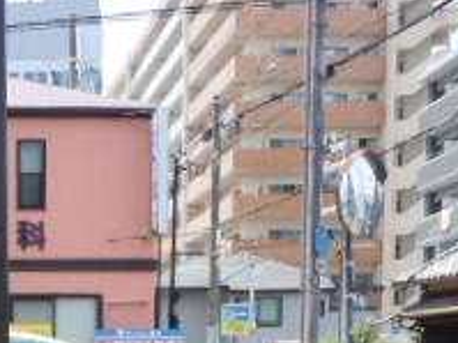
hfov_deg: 20.4
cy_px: 497
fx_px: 1190
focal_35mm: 90
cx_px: -90
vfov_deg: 15.3
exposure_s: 1/250
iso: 100
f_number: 3.7
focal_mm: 5
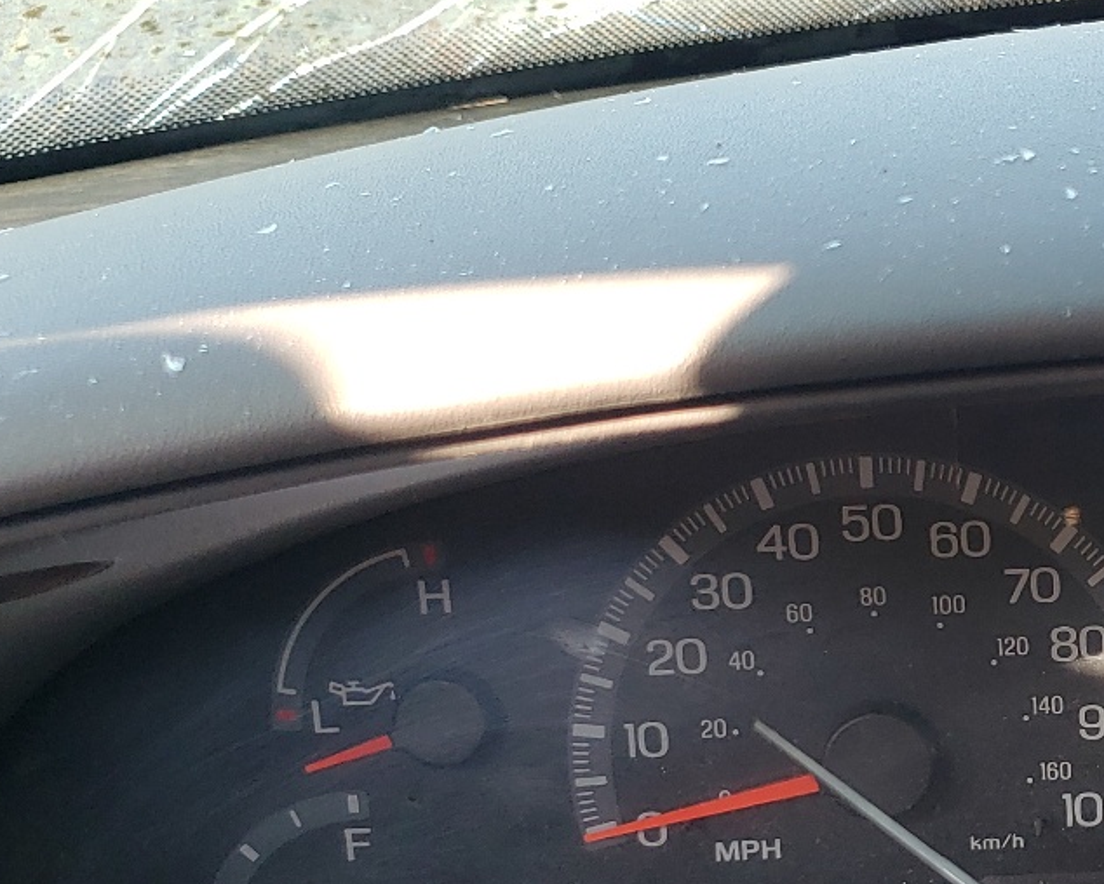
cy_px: 726
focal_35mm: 64
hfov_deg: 27.6
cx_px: 1144
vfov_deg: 23.5
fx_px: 2092
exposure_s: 1/169
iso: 50
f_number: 1.5
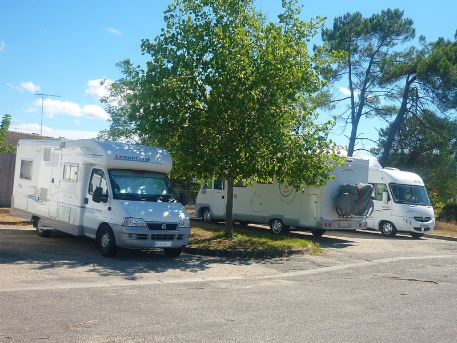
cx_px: 228
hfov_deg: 42.9
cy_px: 172
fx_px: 581
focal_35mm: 44
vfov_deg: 32.9
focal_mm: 5.5
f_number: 8
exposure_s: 1/160
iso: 100
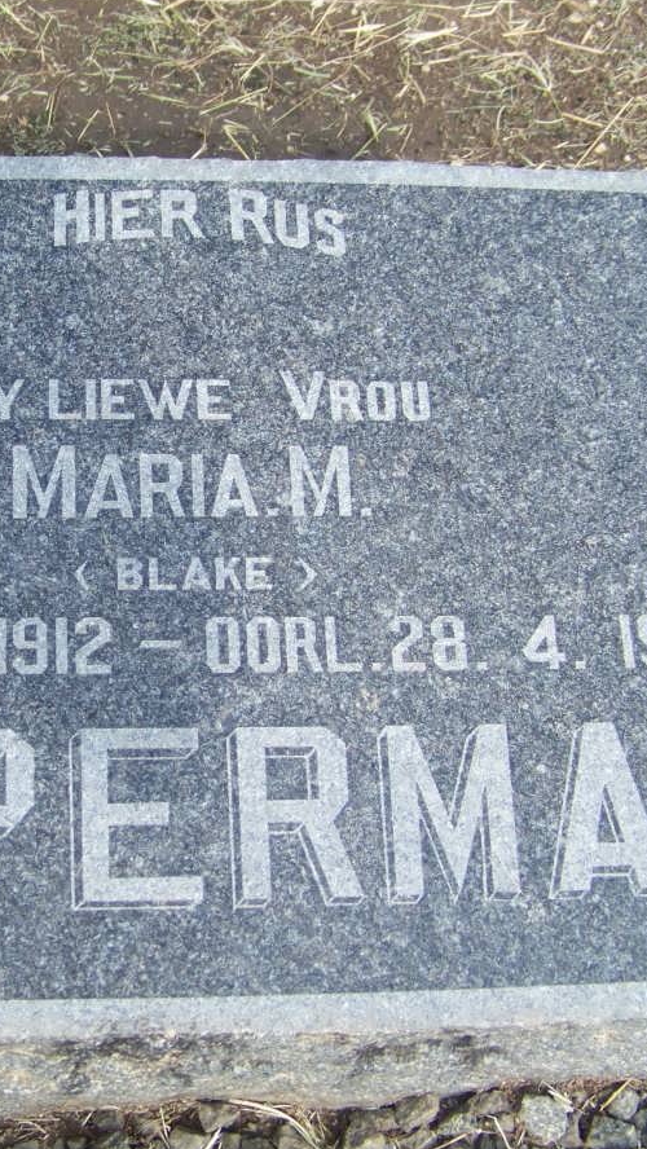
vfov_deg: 39.2
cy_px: 576
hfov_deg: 22.3
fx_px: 1615
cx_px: 128
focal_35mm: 53
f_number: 2.8
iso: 64
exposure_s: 1/250
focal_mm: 5.85
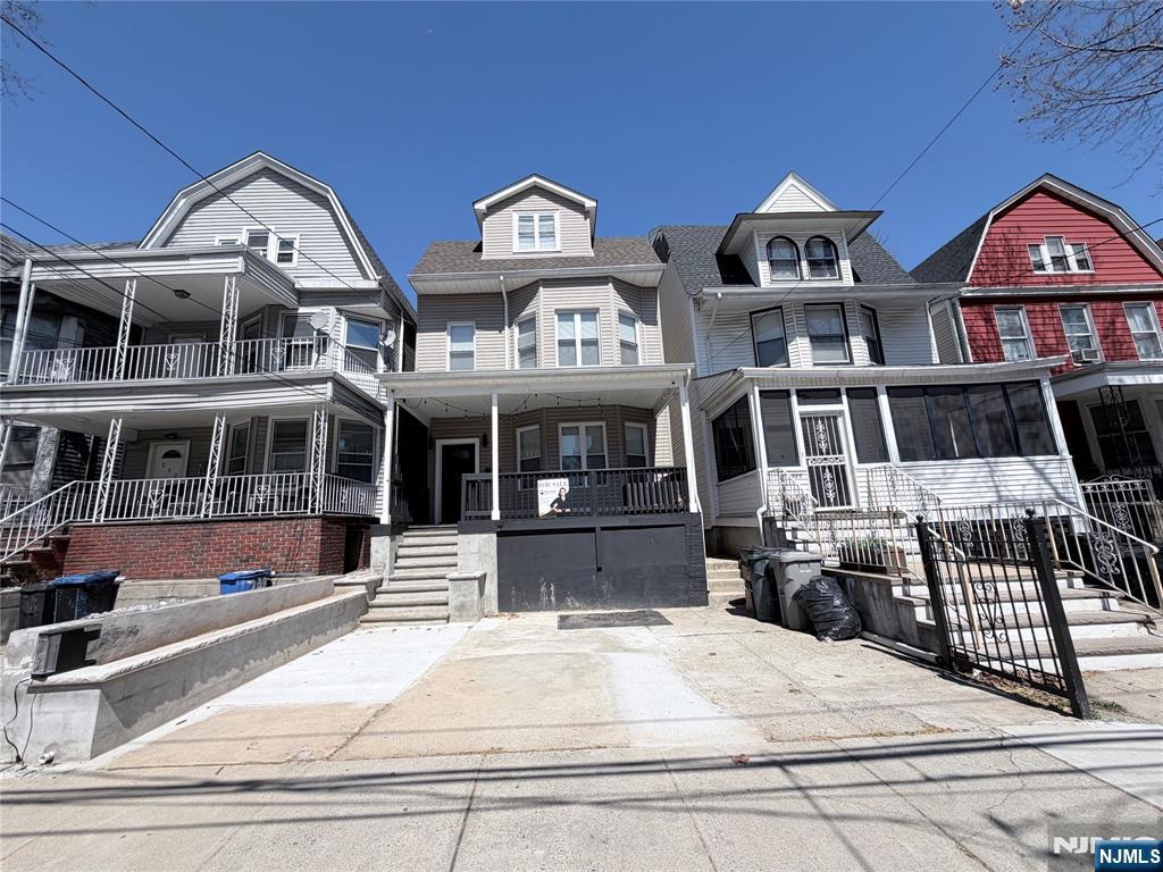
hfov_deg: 102.1
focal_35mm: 14
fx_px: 470
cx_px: 582
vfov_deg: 85.7
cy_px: 436
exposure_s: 1/1125
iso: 20
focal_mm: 2.22
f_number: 2.2
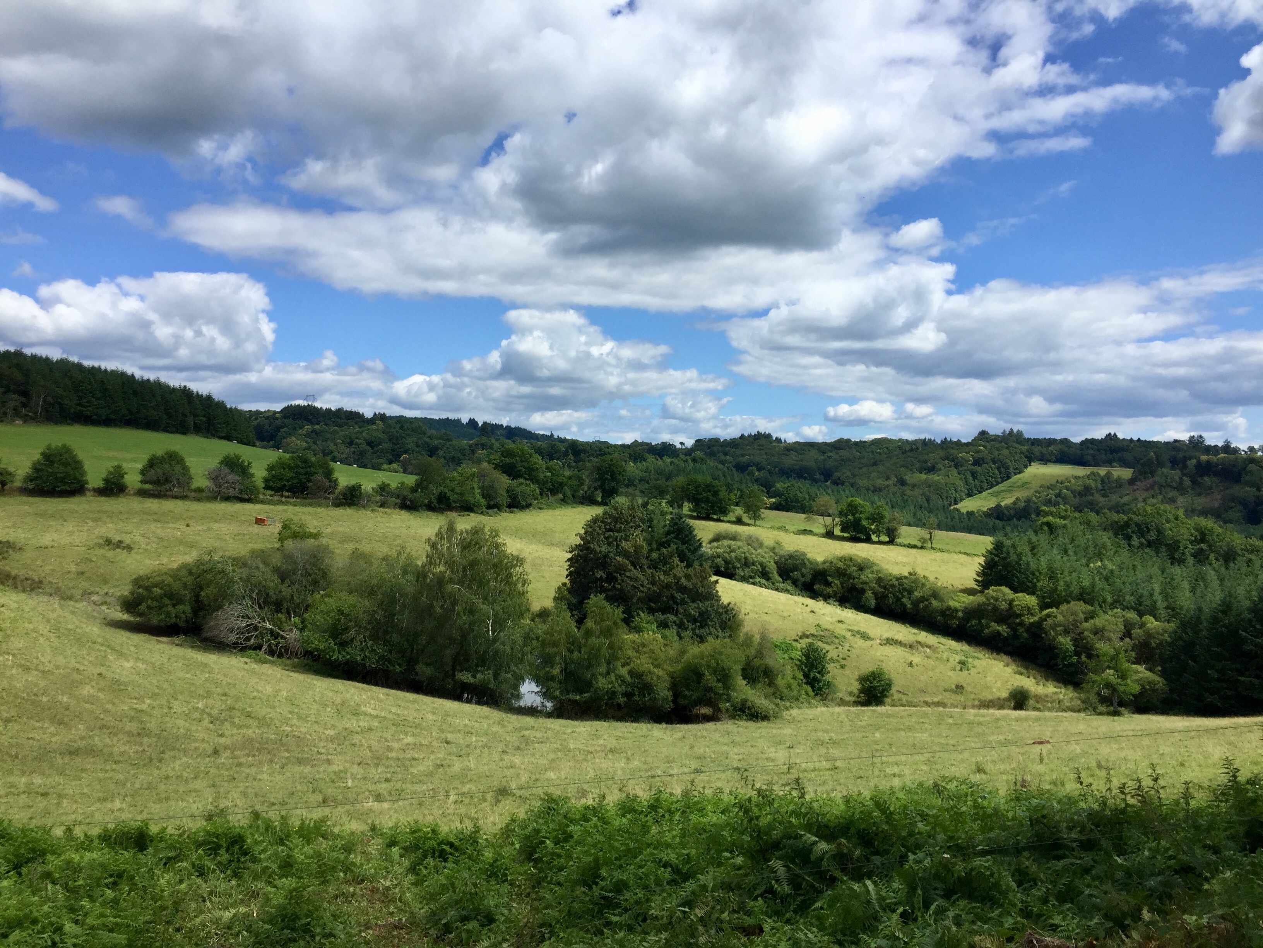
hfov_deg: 61.7
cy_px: 474
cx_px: 632
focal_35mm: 29
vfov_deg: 48.2
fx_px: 1058
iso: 32
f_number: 2.2
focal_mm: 4.15
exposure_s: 1/2326
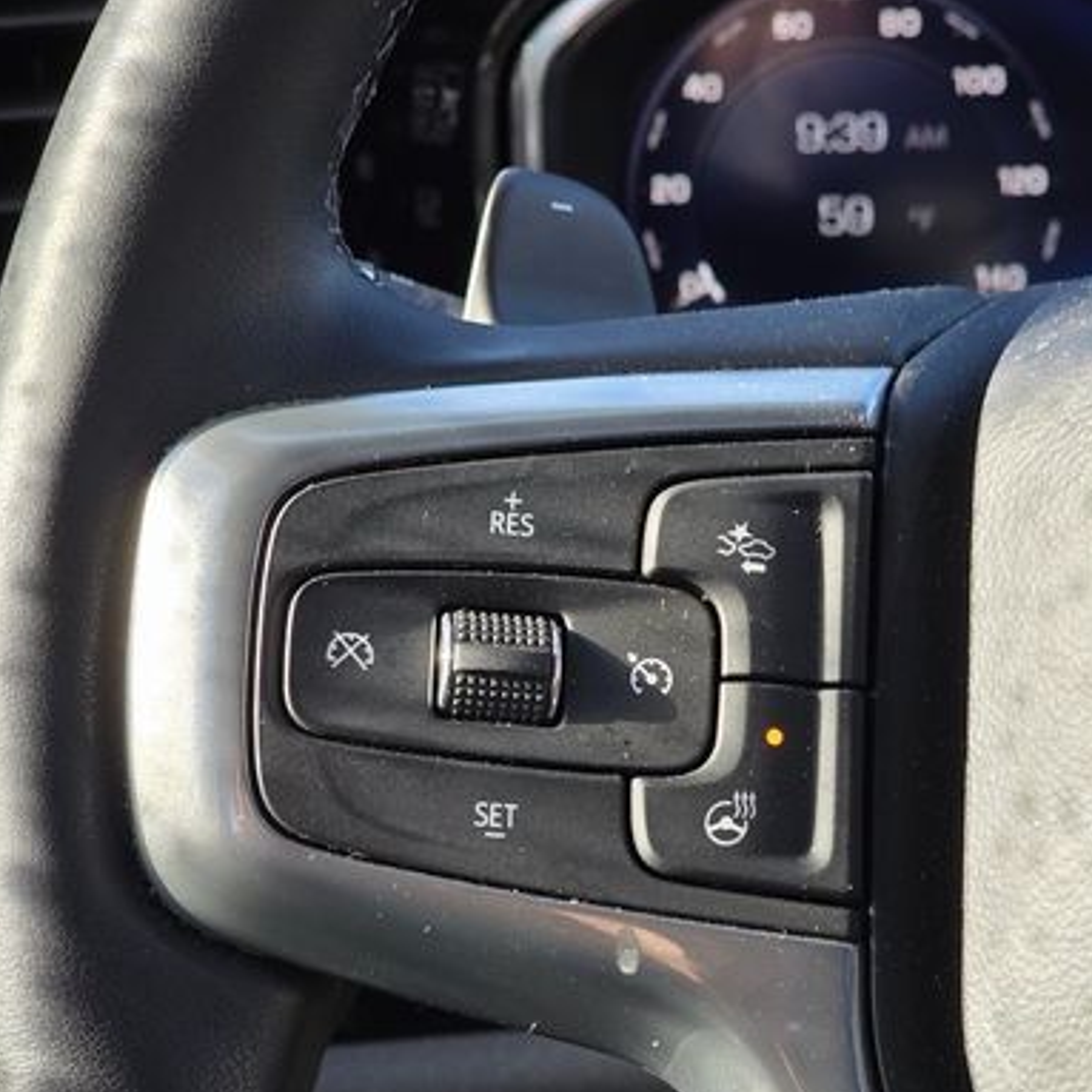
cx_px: 853
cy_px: 656
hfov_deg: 16.9
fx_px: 3640
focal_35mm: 102
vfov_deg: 17.0
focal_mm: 7.9
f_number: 2.4
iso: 50
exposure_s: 1/150
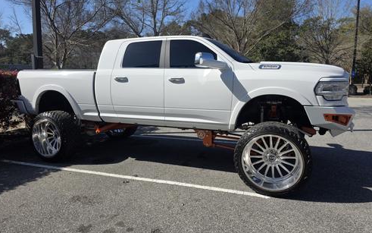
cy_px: 115
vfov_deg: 49.3
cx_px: 188
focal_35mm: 25
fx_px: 253
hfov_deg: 72.5
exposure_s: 1/5296
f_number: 1.7
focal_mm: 6.3
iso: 80
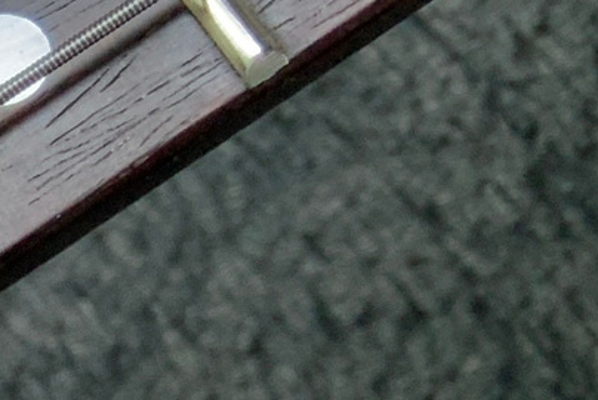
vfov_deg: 7.0
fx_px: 3175
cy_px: 764
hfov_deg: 8.9
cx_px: -1181
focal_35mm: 191
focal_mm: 3
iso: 25
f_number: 1.8
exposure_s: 1/122
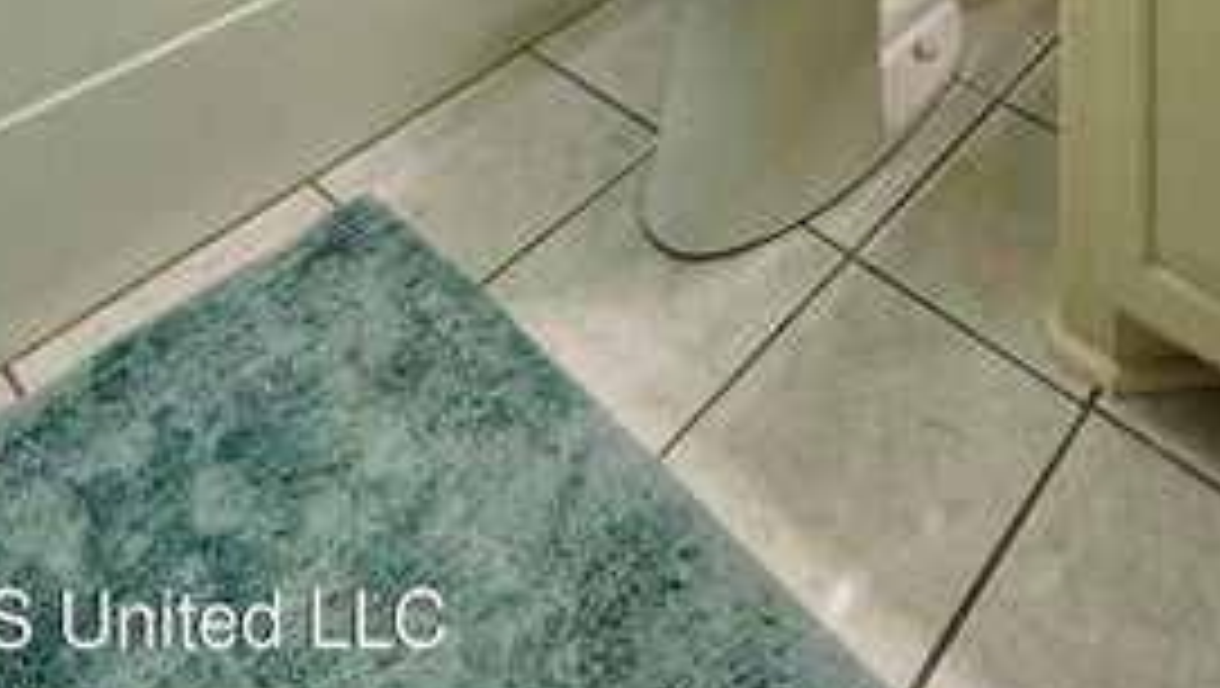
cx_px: 945
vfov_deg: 19.2
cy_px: -688
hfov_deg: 52.3
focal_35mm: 36
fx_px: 1166
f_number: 2.2
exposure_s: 1/120
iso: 250
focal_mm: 2.22
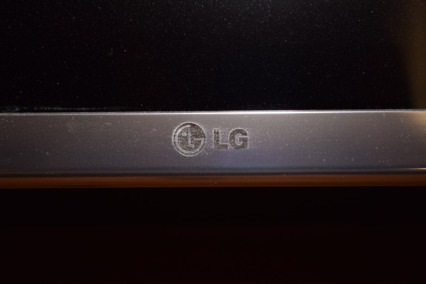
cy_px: 142
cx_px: 213
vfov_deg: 16.6
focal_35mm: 82
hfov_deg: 24.6
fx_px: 976
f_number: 5.6
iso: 400
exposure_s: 1/200
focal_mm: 55
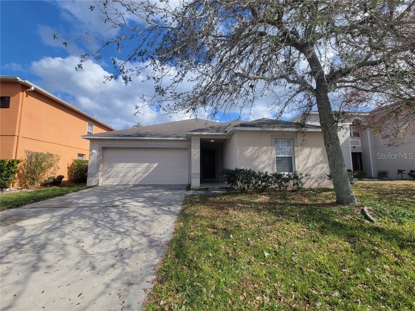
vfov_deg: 89.9
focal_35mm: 13
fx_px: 156
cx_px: 208
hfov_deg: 106.2
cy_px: 156
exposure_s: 1/1449
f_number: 2.2
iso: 50
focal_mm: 2.2
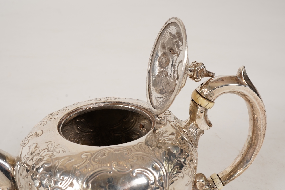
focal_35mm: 45
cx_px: 142
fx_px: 356
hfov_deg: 43.6
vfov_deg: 29.9
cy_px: 95
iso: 400
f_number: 22
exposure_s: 1/125
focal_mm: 30
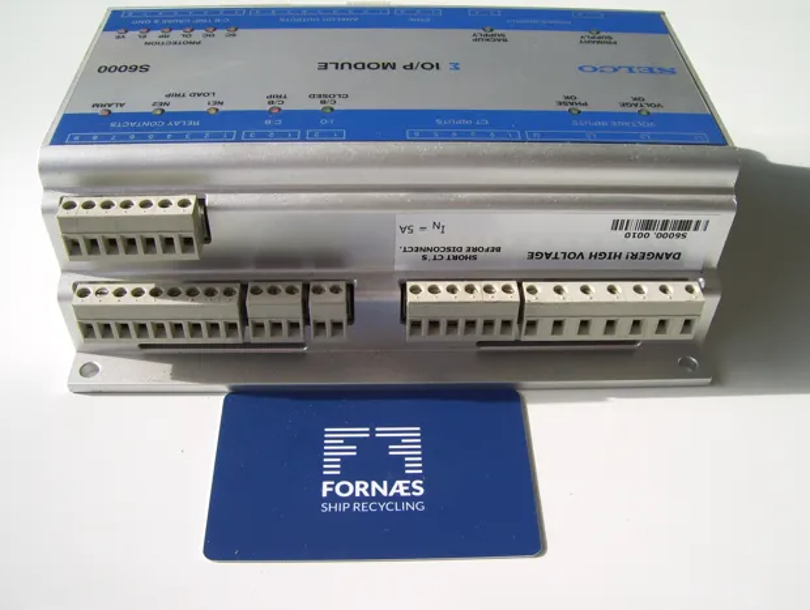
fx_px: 844
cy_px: 305
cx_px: 405
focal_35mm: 36
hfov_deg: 51.3
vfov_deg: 39.8
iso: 80
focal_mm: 6
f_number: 4.8
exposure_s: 1/320
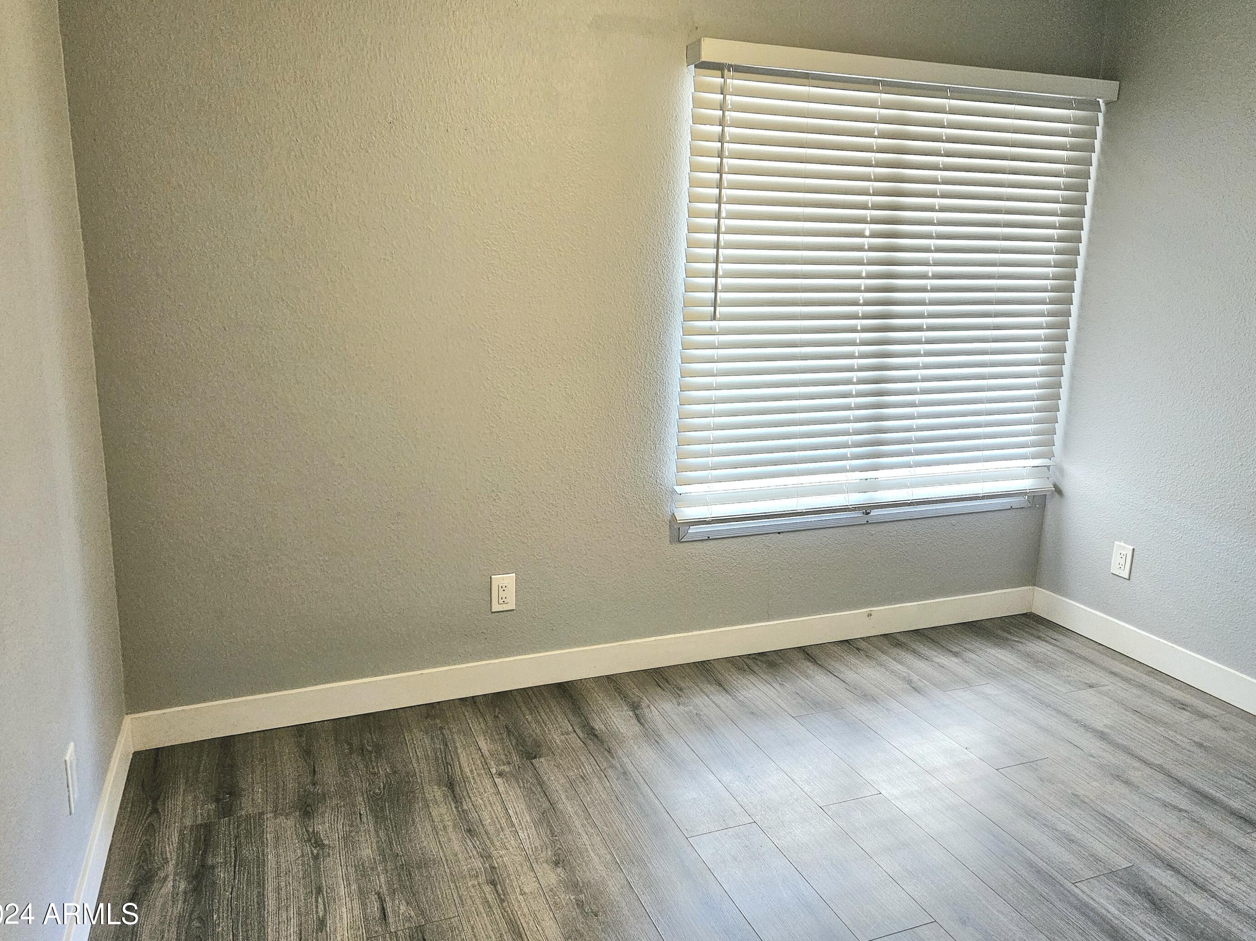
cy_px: 449
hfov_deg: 69.4
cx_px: 653
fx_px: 907
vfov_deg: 54.8
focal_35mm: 25
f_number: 1.8
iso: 500
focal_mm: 5.4
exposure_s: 1/120
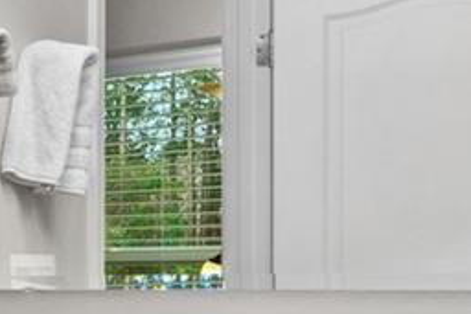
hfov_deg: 15.9
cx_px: -475
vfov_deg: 13.5
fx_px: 1309
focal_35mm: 100
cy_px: 327
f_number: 8
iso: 400
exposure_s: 1/3
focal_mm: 16
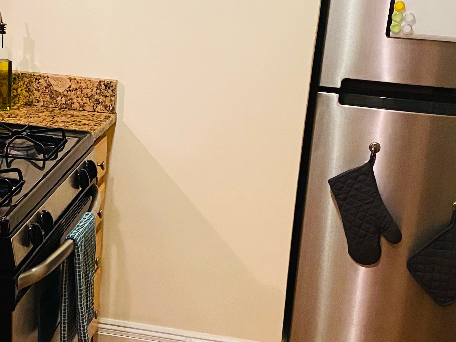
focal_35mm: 72
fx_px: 948
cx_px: 75
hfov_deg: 26.4
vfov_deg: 20.4
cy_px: 194
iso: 500
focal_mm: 4.25
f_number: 1.8
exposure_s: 1/30
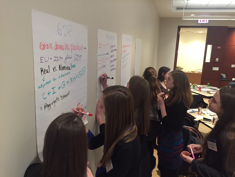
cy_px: 88
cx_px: 118
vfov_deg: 48.2
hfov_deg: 61.7
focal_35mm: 29
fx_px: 197
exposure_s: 1/30
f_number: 2.2
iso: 250
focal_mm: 4.15
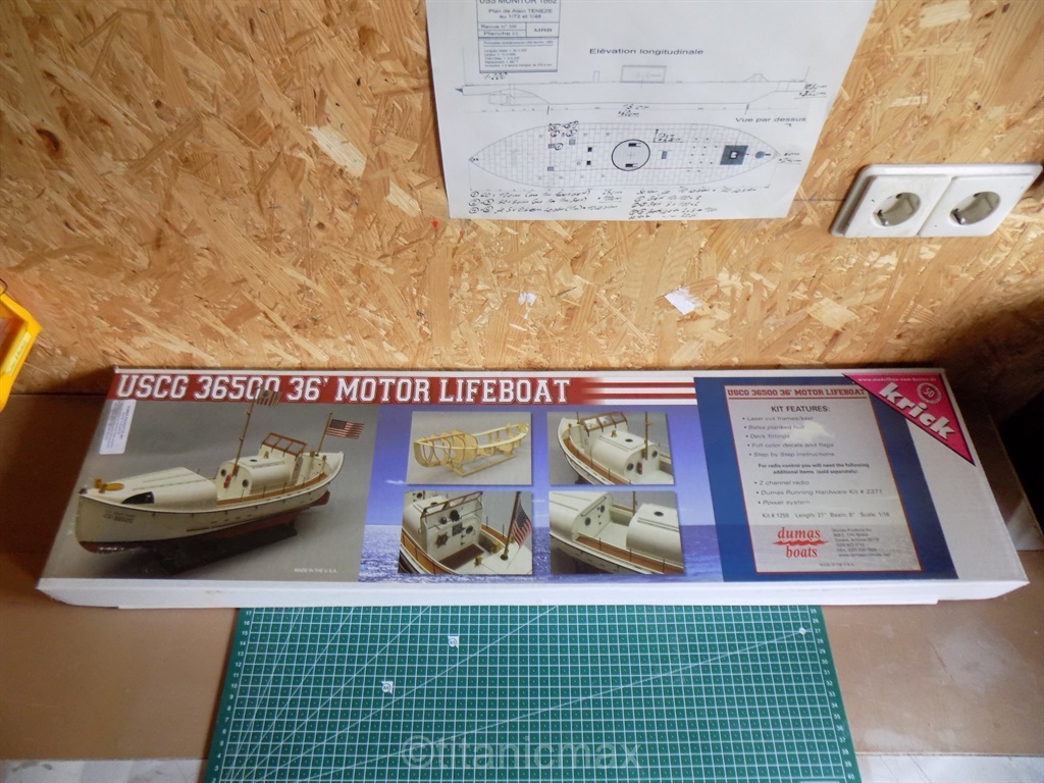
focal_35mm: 23
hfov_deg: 73.9
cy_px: 392
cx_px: 522
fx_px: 694
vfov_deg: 58.9
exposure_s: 1/30
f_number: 3.1
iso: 250
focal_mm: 4
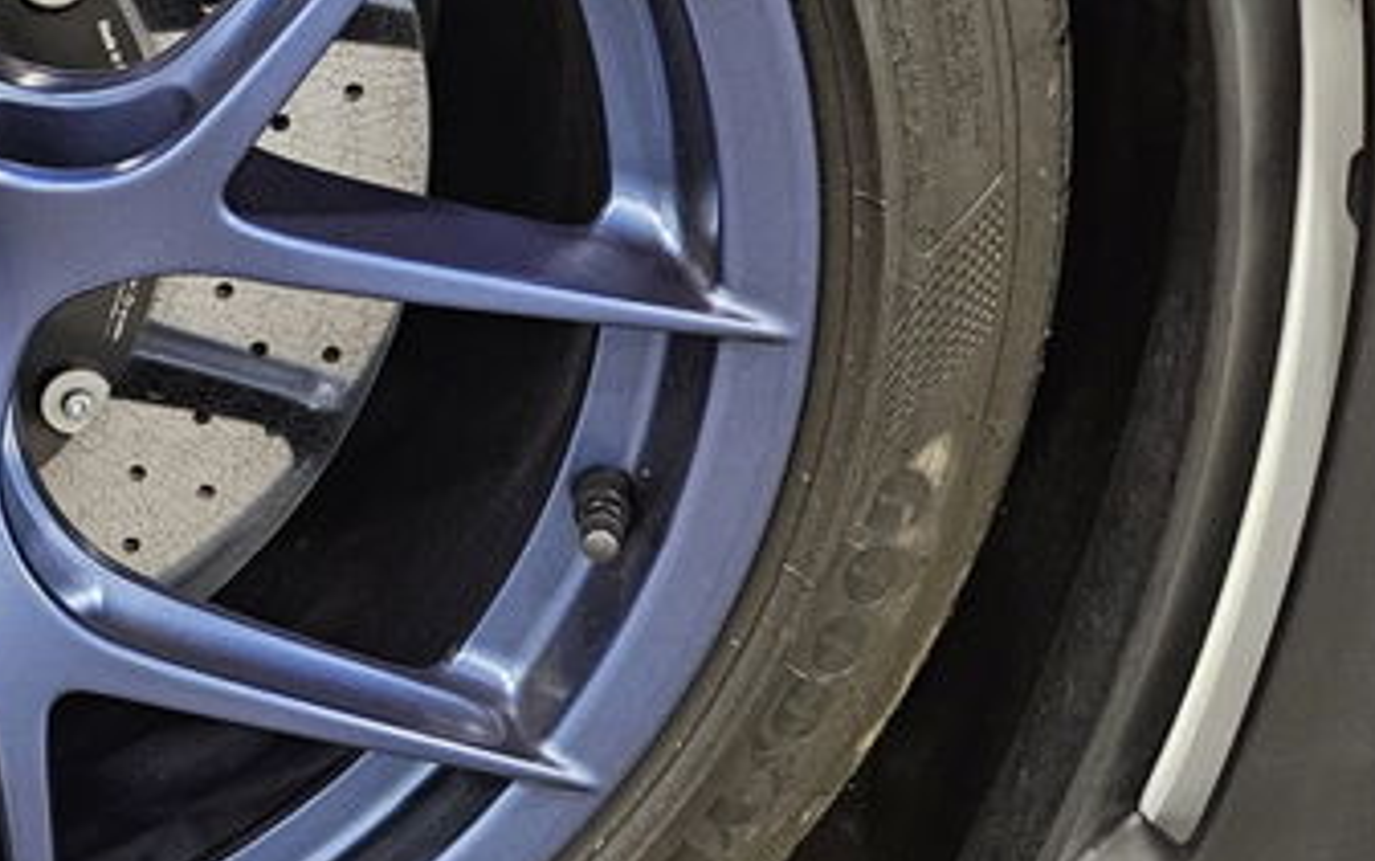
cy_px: 126
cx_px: -392
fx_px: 2774
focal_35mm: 74
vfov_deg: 17.4
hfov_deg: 24.5
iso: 640
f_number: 1.8
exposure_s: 1/40
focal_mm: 5.4
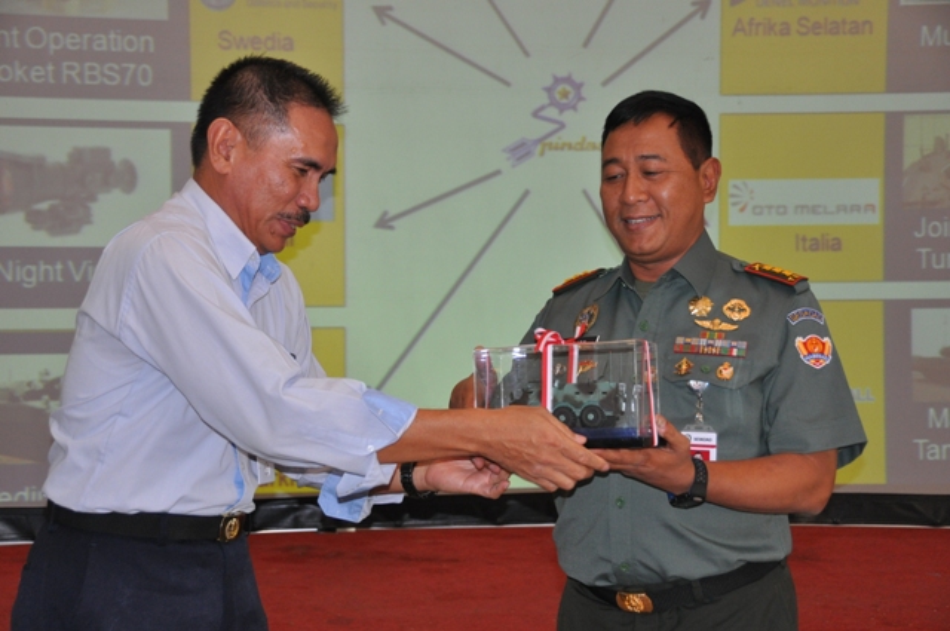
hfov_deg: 30.5
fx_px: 1739
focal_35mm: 66
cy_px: 316
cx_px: 475
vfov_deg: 20.6
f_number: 4.5
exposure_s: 1/60
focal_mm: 44
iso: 800
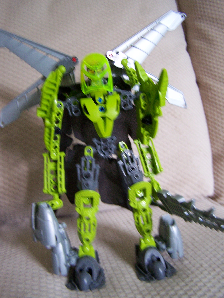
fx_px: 327
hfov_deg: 37.8
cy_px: 149
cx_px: 112
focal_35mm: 38
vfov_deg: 48.9
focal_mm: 6.3
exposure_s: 1/8
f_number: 2.8
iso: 160
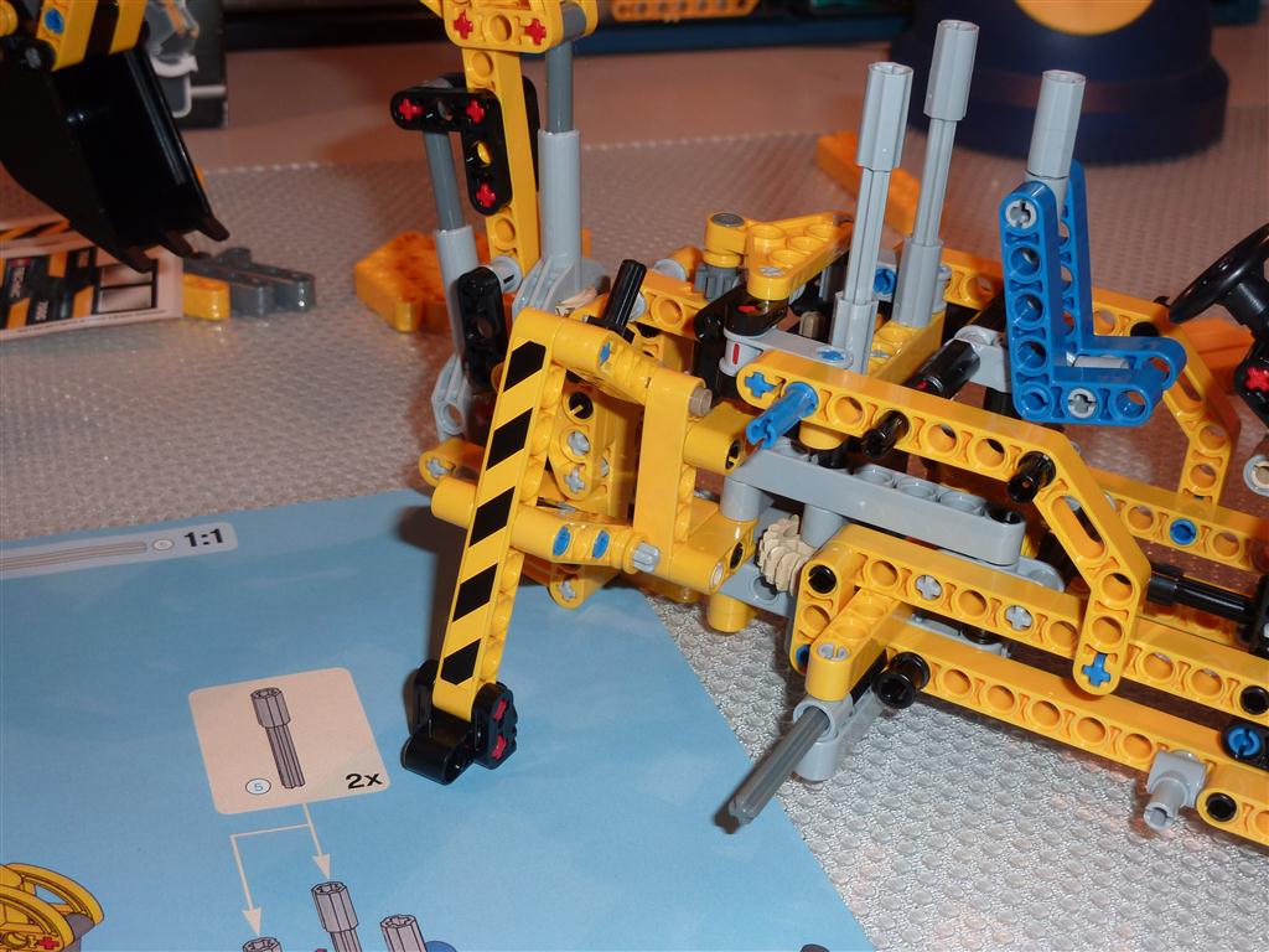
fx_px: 1906
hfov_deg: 36.8
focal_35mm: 52
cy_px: 476
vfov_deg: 28.0
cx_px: 634
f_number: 3.8
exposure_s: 1/30
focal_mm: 8.5
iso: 100
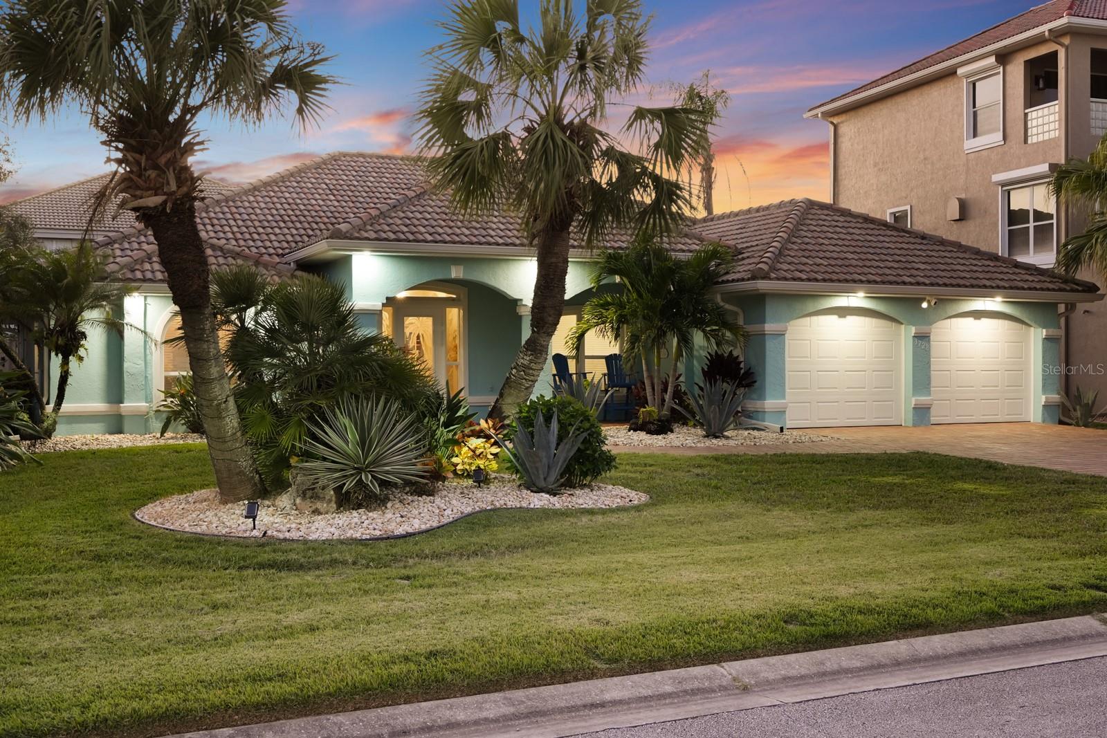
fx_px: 1138
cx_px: 554
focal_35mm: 37
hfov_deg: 51.9
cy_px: 369
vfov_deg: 35.9
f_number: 4
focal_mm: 25
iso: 2000
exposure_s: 1/6
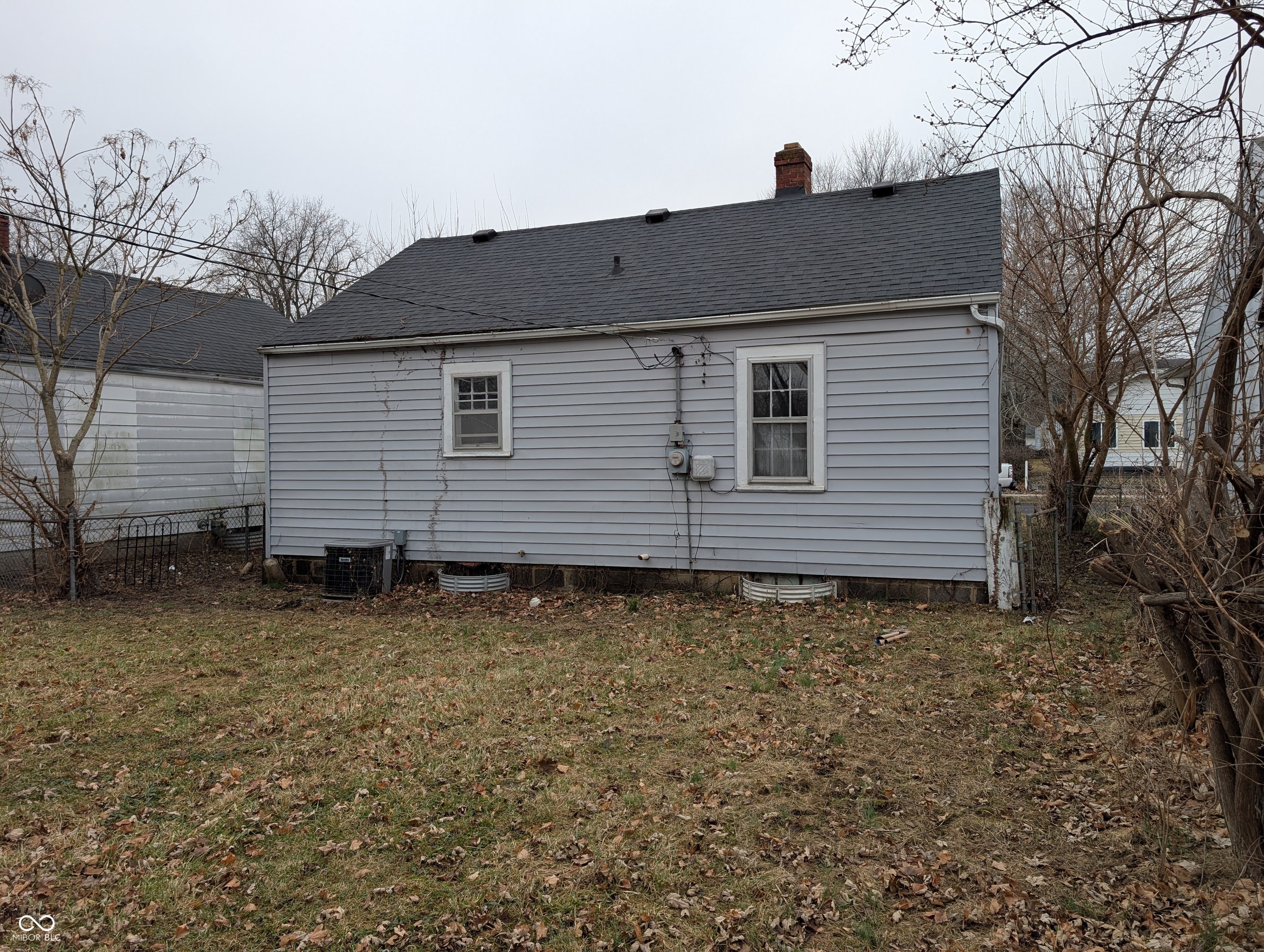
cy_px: 476
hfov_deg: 71.5
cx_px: 632
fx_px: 878
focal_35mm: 24
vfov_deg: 56.9
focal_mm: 6.9
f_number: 1.68
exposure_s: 1/261
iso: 21
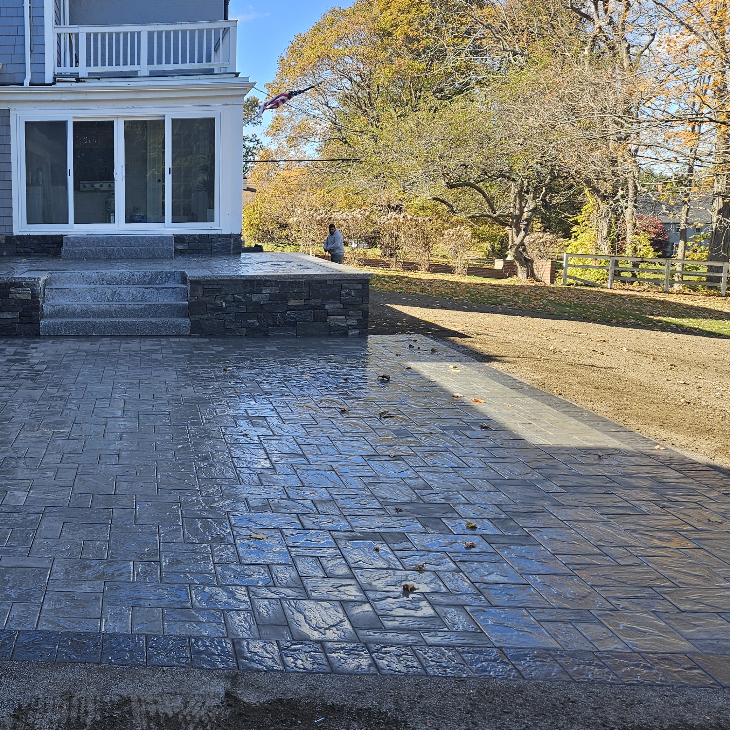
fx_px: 930
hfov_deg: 40.6
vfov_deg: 42.7
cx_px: 118
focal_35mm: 39
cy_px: 316
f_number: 1.8
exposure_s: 1/414
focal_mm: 5.4
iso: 25
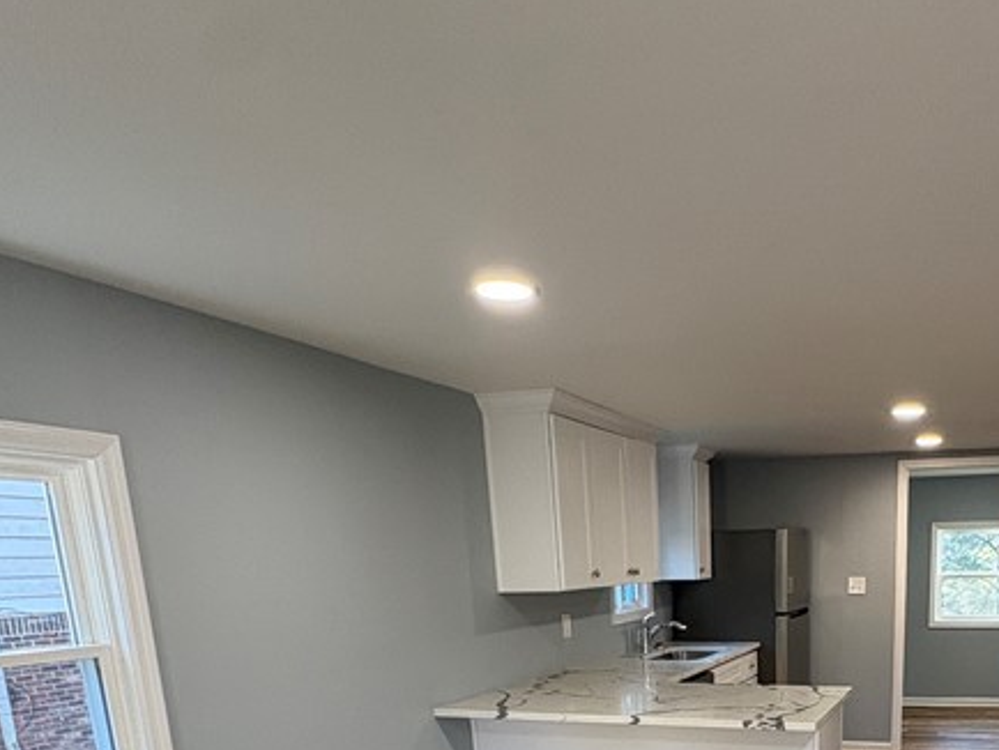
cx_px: 732
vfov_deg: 37.1
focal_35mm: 33
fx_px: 953
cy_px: 798
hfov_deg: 53.2
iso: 250
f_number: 2.2
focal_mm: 2.22
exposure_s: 1/87
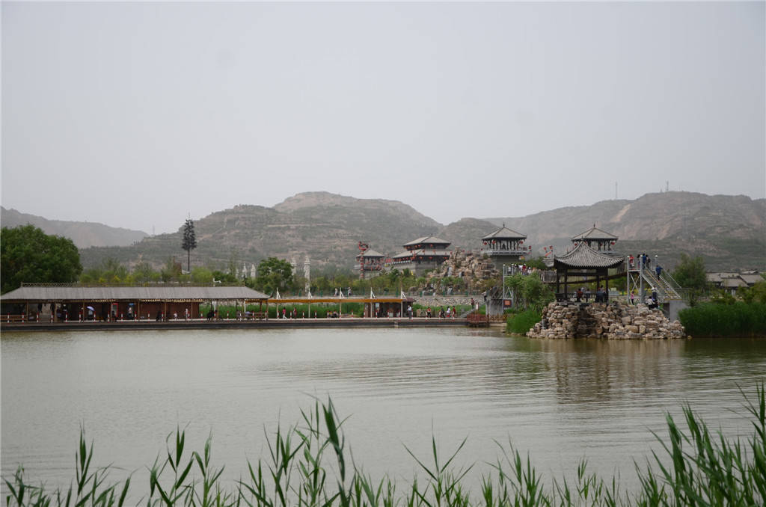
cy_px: 254
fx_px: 1338
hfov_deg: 32.0
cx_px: 383
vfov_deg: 21.5
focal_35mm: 63
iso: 100
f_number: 4.8
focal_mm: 42
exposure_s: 1/1000
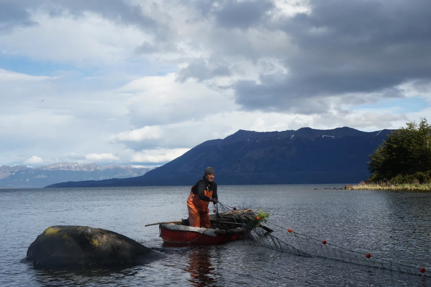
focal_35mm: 46
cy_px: 144
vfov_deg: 29.2
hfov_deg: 42.7
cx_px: 216
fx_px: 551
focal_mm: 46
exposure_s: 1/1000
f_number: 18
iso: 2000
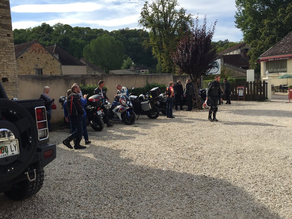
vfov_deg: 48.2
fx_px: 245
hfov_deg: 61.7
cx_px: 146
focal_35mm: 29
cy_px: 110
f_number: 2.2
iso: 32
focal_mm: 4.15
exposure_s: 1/1883
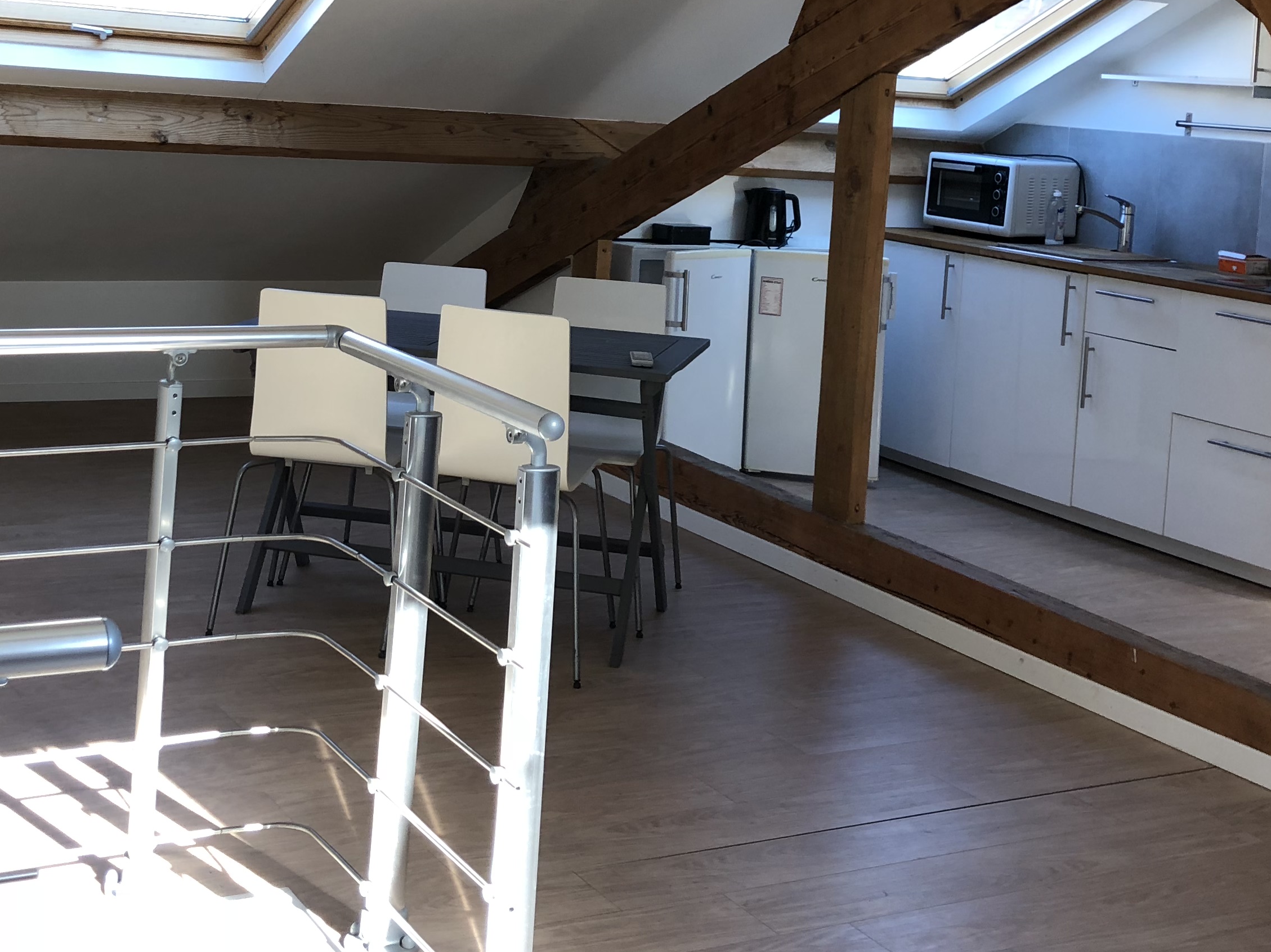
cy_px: 152
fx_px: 1836
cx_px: 495
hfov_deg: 38.0
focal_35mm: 50
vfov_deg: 28.3
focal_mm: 3.99
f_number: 1.8
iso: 25
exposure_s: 1/50
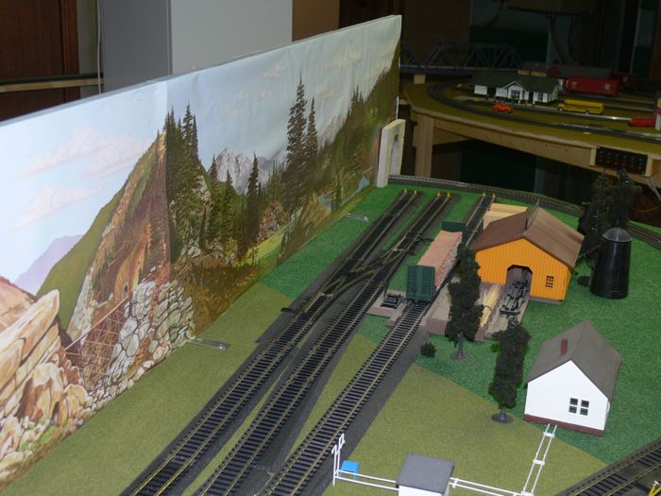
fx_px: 936
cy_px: 248
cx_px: 330
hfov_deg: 38.9
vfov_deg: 29.7
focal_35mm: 49
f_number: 3.2
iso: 100
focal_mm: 10.3
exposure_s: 1/30
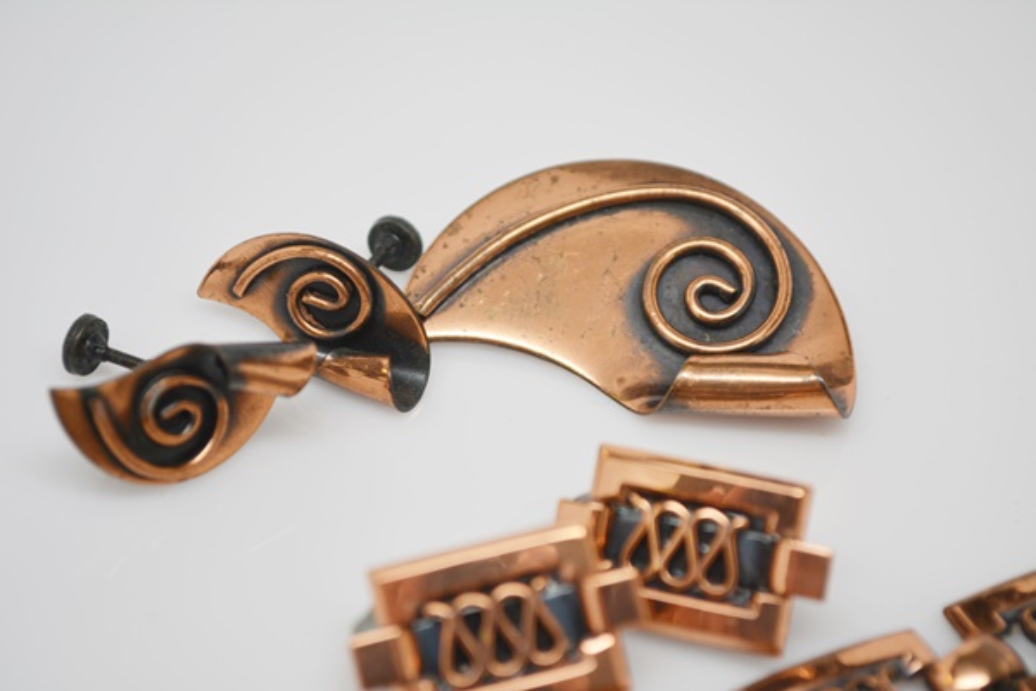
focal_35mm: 82
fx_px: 2374
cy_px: 346
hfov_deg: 24.6
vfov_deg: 16.6
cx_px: 518
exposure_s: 1/80
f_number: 5.6
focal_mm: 55
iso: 400
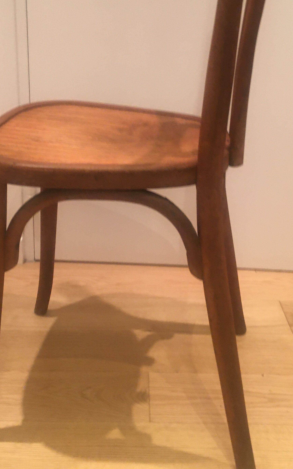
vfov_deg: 43.2
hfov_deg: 28.6
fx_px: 575
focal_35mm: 45
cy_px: 127
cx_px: 147
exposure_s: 1/33
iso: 160
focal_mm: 4.15
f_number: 2.2
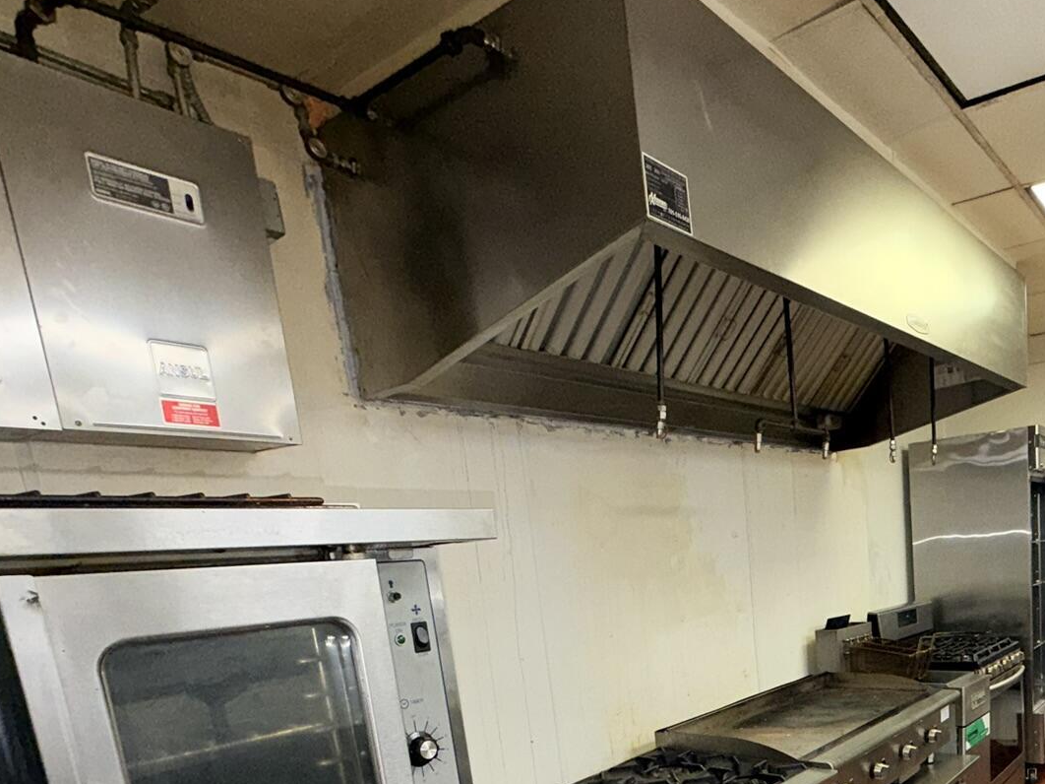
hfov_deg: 61.7
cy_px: 710
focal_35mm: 27
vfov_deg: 46.2
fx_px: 815
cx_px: 782
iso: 80
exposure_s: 1/60
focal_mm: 2.22
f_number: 2.2
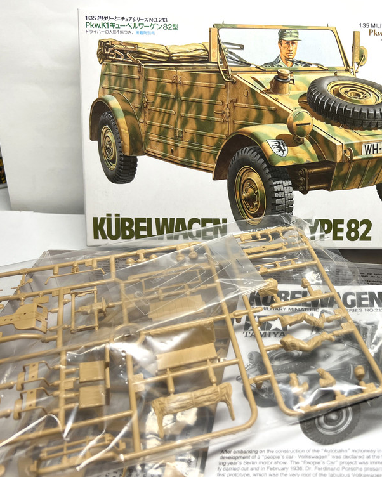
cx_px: 289
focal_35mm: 36
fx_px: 509
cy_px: 230
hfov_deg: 40.0
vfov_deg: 50.3
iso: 40
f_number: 1.5
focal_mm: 5.7
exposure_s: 1/100
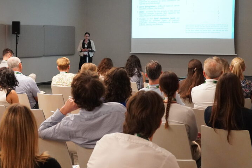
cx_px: 78
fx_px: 483
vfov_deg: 19.7
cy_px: 67
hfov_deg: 29.0
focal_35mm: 69
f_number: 4.5
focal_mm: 32
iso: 5000
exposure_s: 1/160
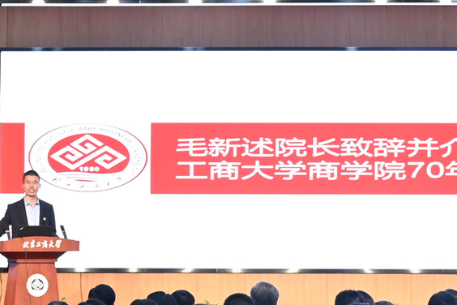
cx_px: 277
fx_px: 432
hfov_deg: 55.3
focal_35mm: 34
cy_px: 214
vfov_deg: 38.2
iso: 200
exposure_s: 1/25
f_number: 4
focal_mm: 24
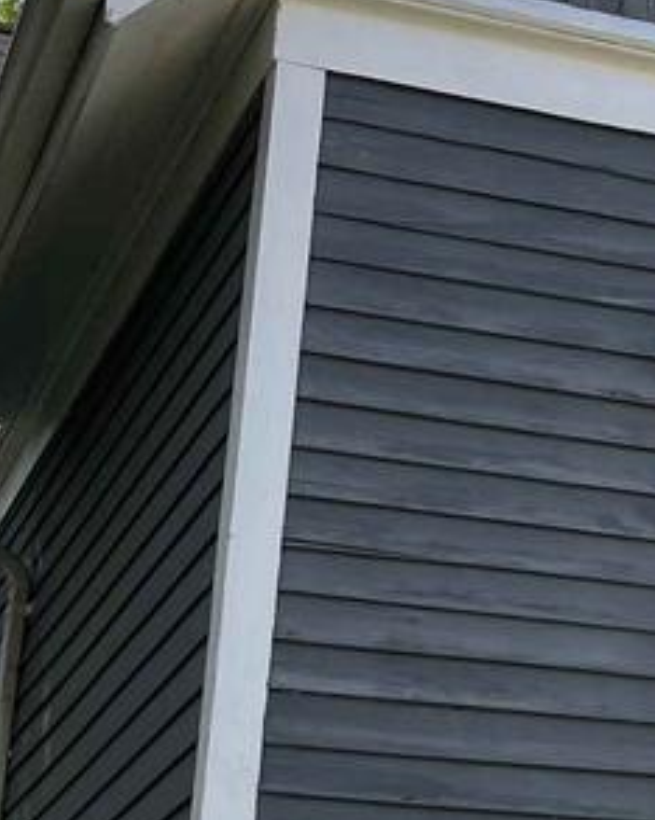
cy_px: 411
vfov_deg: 17.3
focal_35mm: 111
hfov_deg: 12.7
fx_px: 2693
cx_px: 1139
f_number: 1.6
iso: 50
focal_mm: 5.1
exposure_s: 1/845
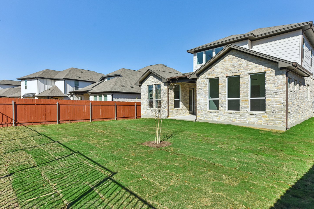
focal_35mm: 20
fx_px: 174
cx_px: 181
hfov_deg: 83.4
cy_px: 104
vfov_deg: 61.9
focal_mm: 14
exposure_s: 1/1600
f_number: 8
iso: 400
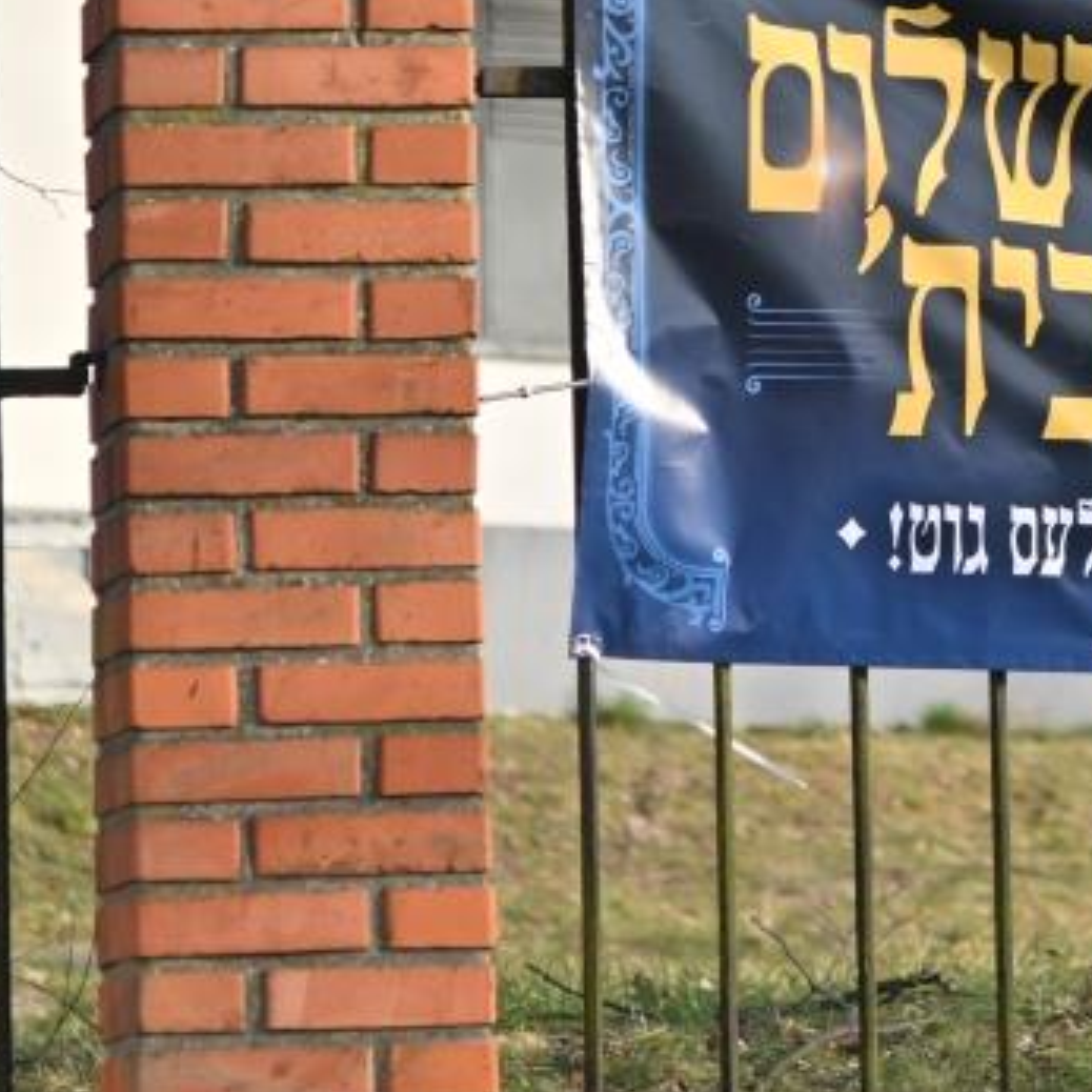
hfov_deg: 3.9
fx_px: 16132
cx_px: 1341
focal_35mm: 452
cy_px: 114
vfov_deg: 3.9
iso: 80
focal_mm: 120
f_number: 4
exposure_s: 1/640
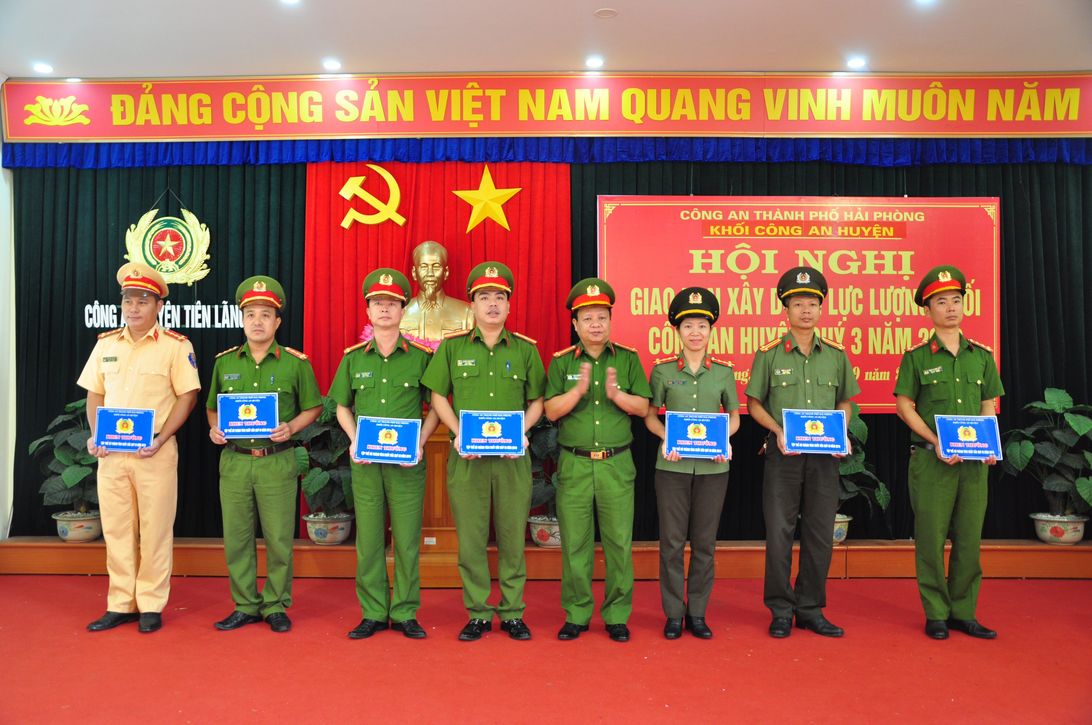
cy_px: 362
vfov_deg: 41.6
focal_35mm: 32
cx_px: 546
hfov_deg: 59.6
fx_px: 954
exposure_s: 1/25
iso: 640
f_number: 3.8
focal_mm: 21
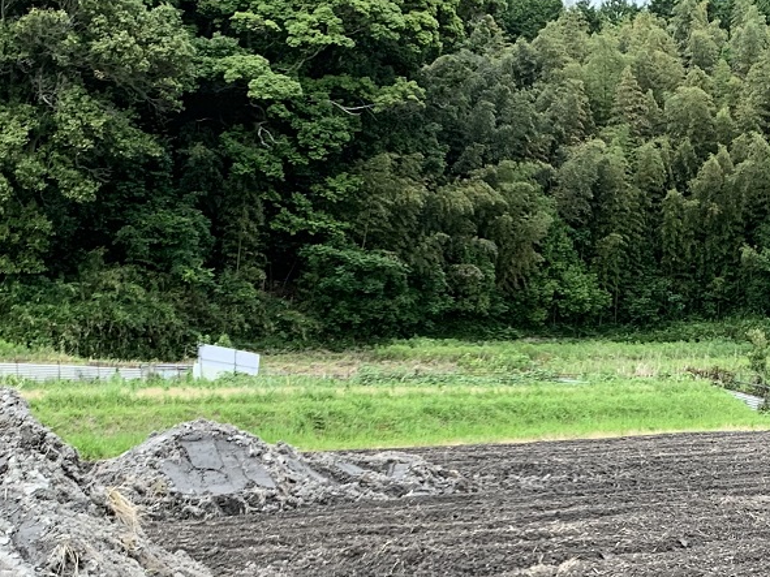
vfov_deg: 19.8
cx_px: 691
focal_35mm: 71
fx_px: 1579
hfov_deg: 26.5
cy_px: 628
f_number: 1.8
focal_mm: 4.25
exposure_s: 1/121
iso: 50
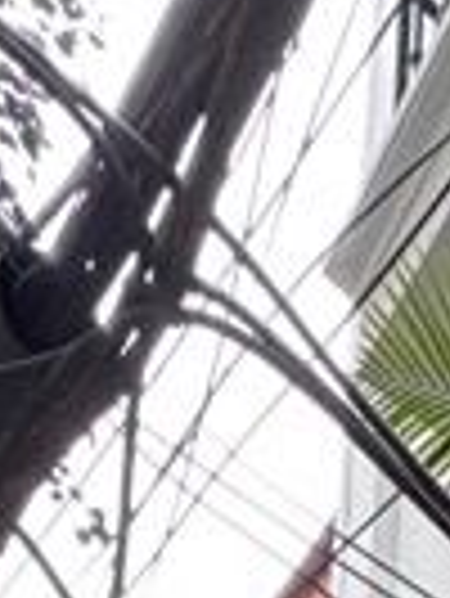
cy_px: 2158
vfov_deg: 9.3
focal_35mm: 108
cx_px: 896
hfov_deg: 12.2
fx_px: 1869
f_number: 2.2
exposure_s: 1/99
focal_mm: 2.22
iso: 100
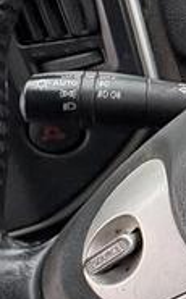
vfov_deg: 28.5
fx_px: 586
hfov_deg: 12.2
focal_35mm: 72
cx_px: 505
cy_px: 100
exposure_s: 1/81
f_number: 2.2
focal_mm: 2.22
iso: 200
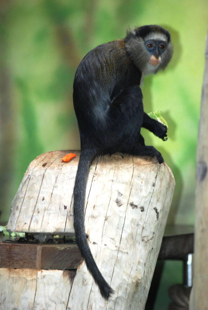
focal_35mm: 225
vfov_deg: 9.1
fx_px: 1944
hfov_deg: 6.1
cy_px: 155
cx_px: 104
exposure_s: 1/60
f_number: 5
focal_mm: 150
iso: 1000
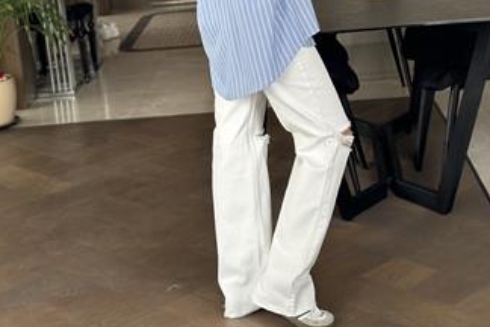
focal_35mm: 78
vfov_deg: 17.2
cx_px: 259
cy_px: 32
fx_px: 1062
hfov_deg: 26.0
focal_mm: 6.86
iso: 125
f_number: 1.78
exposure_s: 1/67
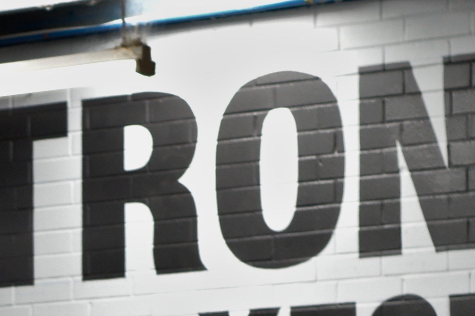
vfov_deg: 4.9
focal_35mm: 269
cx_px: -268
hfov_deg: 7.5
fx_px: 3546
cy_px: 827
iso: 400
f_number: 4.5
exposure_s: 1/80
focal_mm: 30
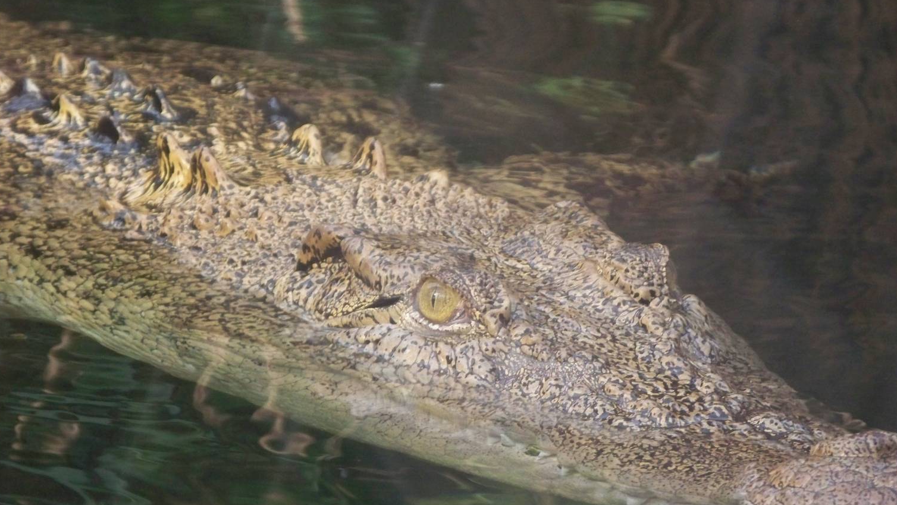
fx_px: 4948
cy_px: 322
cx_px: 429
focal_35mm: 208
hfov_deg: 10.4
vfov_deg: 5.8
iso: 400
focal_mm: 37.7
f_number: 5.1
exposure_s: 1/100
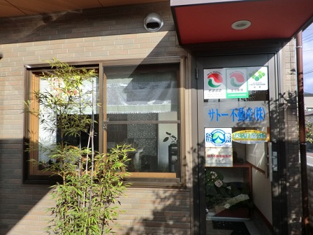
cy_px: 118
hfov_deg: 67.3
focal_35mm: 26
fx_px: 235
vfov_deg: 53.1
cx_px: 156
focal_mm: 4.7
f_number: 2.8
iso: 50
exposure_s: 1/640
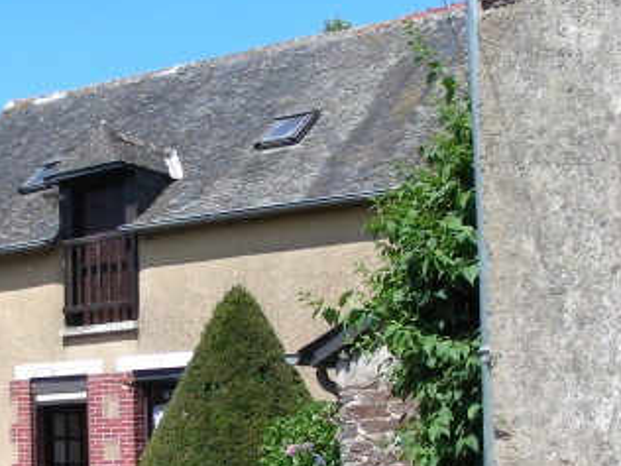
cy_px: 350
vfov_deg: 17.9
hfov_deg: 23.6
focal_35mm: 82
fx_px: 1471
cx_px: 147
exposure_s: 1/312
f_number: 4
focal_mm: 6.3
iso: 50
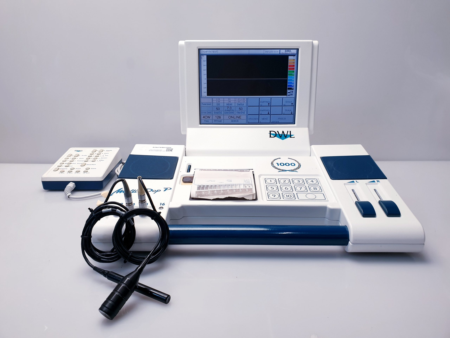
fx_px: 338
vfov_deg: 53.1
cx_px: 225
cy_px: 169
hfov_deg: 67.3
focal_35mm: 26
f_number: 2.4
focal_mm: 4.3
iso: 100
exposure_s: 1/100
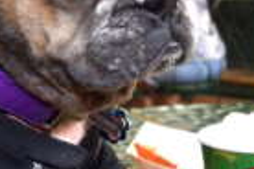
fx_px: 628
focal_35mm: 89
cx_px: 191
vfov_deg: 15.3
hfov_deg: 22.6
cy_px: 33
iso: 360
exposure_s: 1/125
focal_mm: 24
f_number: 5.6
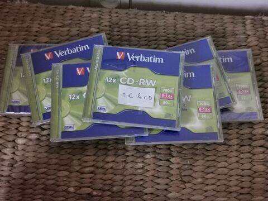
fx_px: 333
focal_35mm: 43
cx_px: 134
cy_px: 100
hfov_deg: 43.9
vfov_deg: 33.6
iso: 1000
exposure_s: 1/20
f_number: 1.8
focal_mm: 5.58
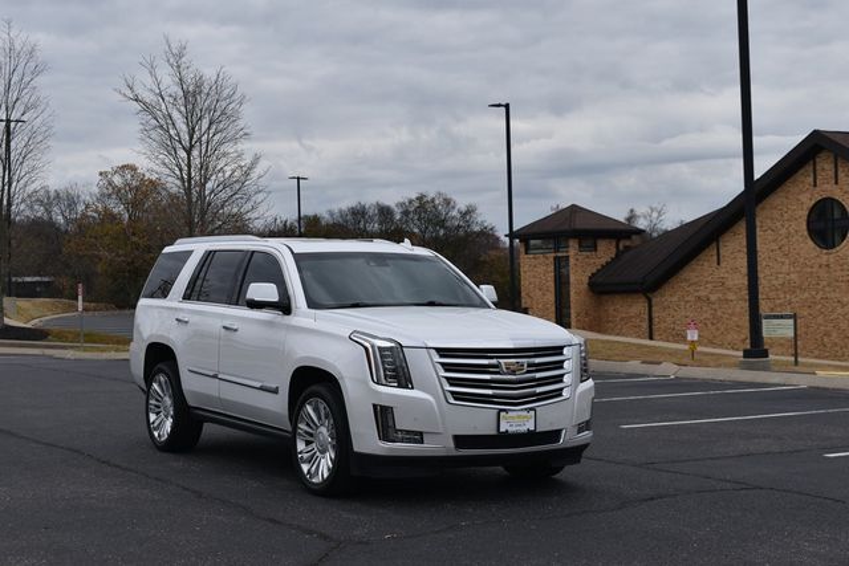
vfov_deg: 23.8
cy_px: 283
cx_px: 424
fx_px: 1344
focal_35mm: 57
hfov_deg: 35.0
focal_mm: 38
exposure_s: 1/250
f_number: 8
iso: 160
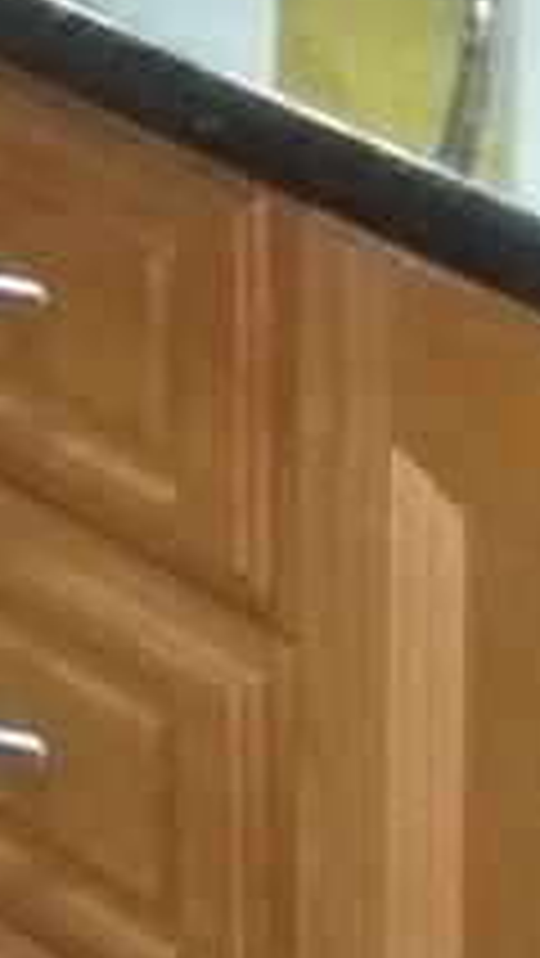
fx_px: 7272
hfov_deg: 4.3
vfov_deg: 7.4
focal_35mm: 286
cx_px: 284
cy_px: -540
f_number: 2.8
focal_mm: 5.8
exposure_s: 1/30
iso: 250
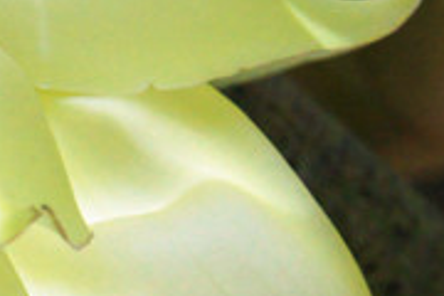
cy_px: 376
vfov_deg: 3.7
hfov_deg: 5.6
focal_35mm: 366
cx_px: -104
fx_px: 4516
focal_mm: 55
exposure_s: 1/160
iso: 1000
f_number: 5.6
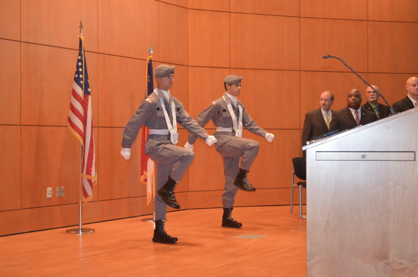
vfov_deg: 23.7
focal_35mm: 57
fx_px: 660
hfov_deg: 35.1
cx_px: 209
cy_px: 138
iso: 2800
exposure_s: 1/60
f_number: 4.8
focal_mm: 38
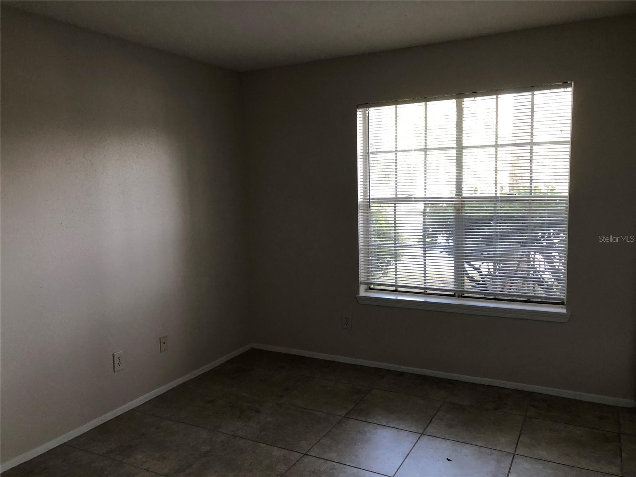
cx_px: 318
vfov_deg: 49.7
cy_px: 238
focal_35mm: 28
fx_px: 514
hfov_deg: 63.4
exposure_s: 1/30
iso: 32
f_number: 1.8
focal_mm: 3.99
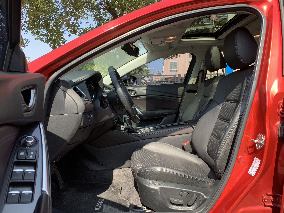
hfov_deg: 67.3
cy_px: 106
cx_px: 142
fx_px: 213
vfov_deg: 53.1
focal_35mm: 26
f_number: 1.8
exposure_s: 1/317
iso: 25
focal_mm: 4.25
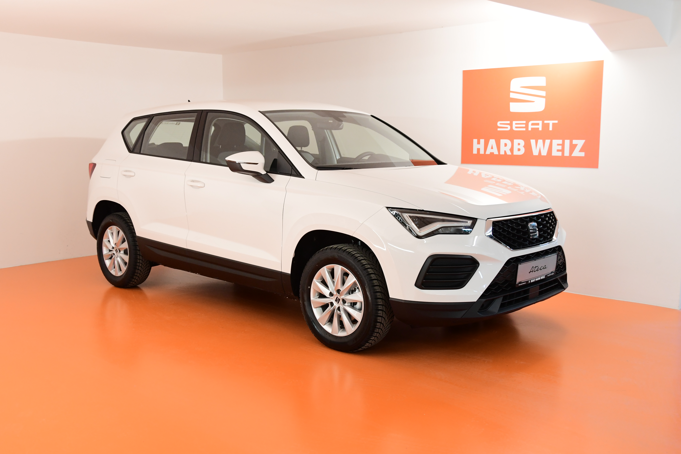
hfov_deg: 53.1
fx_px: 681
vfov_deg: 36.9
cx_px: 340
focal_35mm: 36
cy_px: 227
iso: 1600
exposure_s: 1/40
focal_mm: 24
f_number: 5
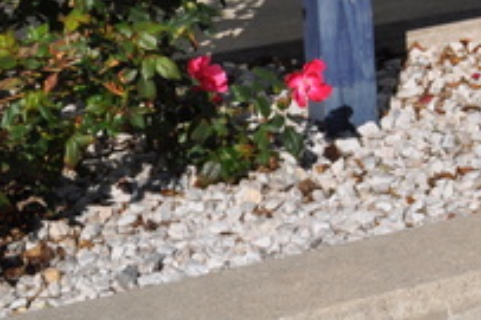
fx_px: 1735
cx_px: 564
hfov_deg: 15.3
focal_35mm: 130
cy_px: -288
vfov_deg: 9.9
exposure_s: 1/500
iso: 200
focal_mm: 22
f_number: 11
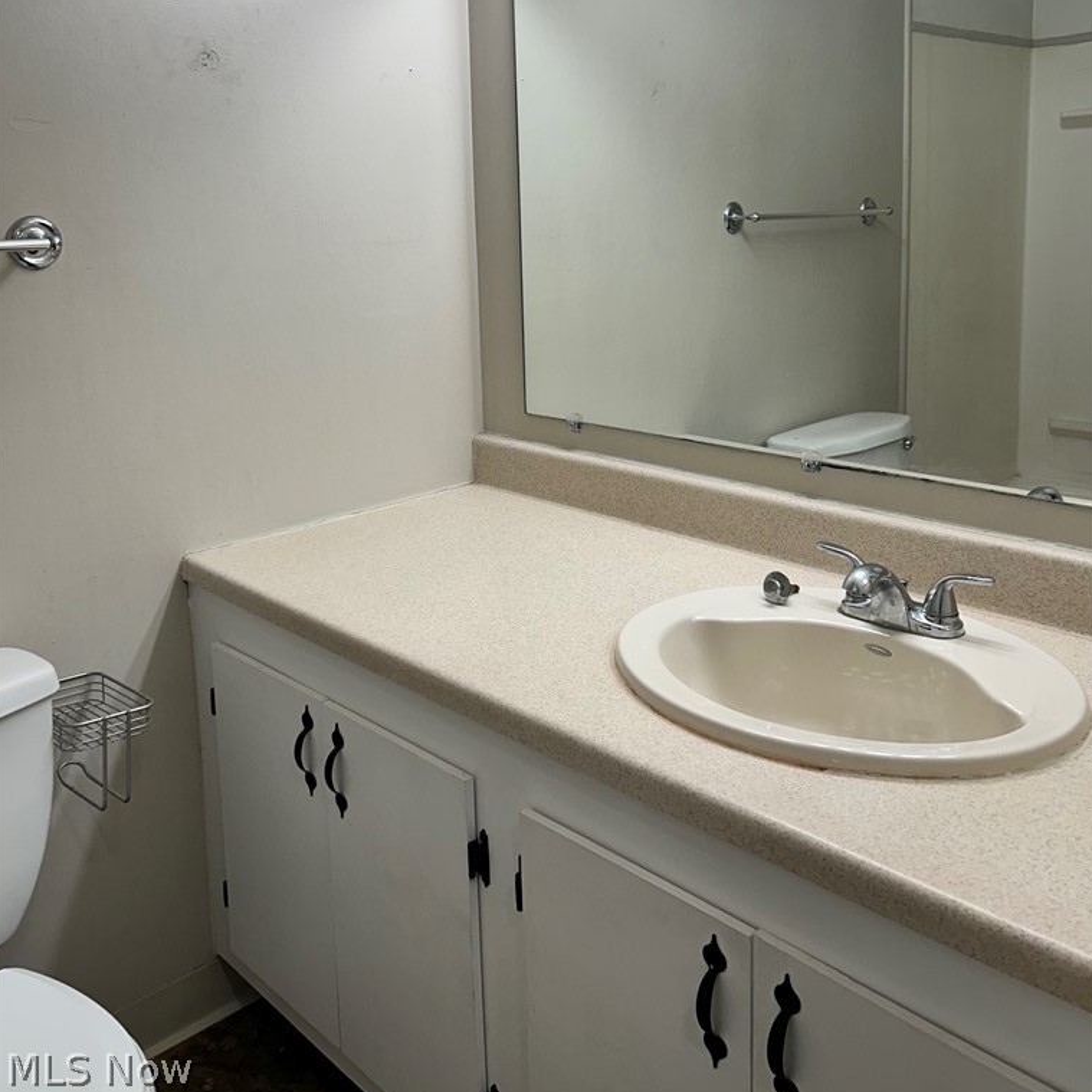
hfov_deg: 52.5
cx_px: 547
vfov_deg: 51.6
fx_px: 1106
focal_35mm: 31
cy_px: 365
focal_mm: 5.7
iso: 50
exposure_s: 1/120
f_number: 1.5
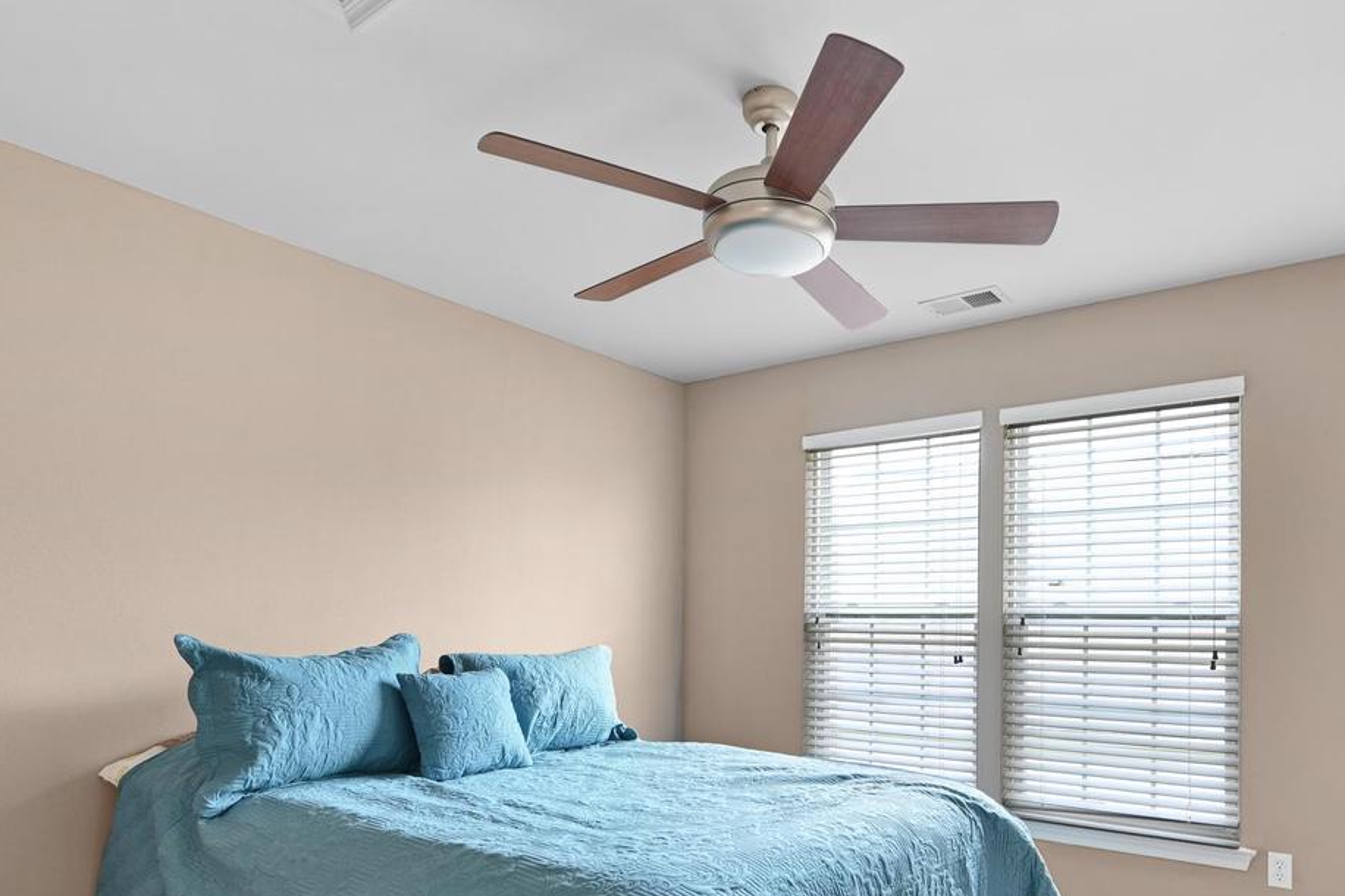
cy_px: 610
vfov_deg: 55.8
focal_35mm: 22
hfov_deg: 78.1
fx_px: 822
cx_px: 768
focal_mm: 14
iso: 250
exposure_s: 1/40
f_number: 5
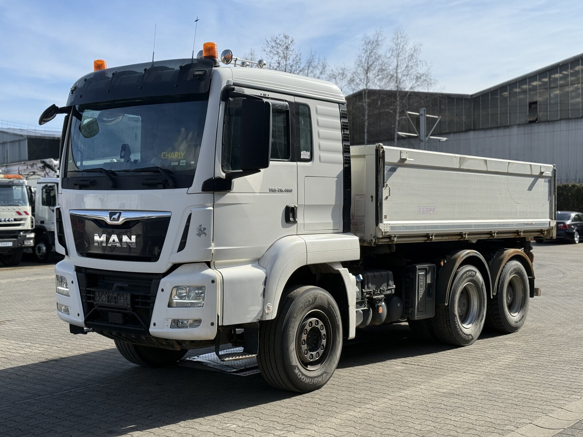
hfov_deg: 39.7
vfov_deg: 30.3
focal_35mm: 48
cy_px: 218
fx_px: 808
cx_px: 292
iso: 64
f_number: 1.78
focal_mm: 6.76
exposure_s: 1/4098
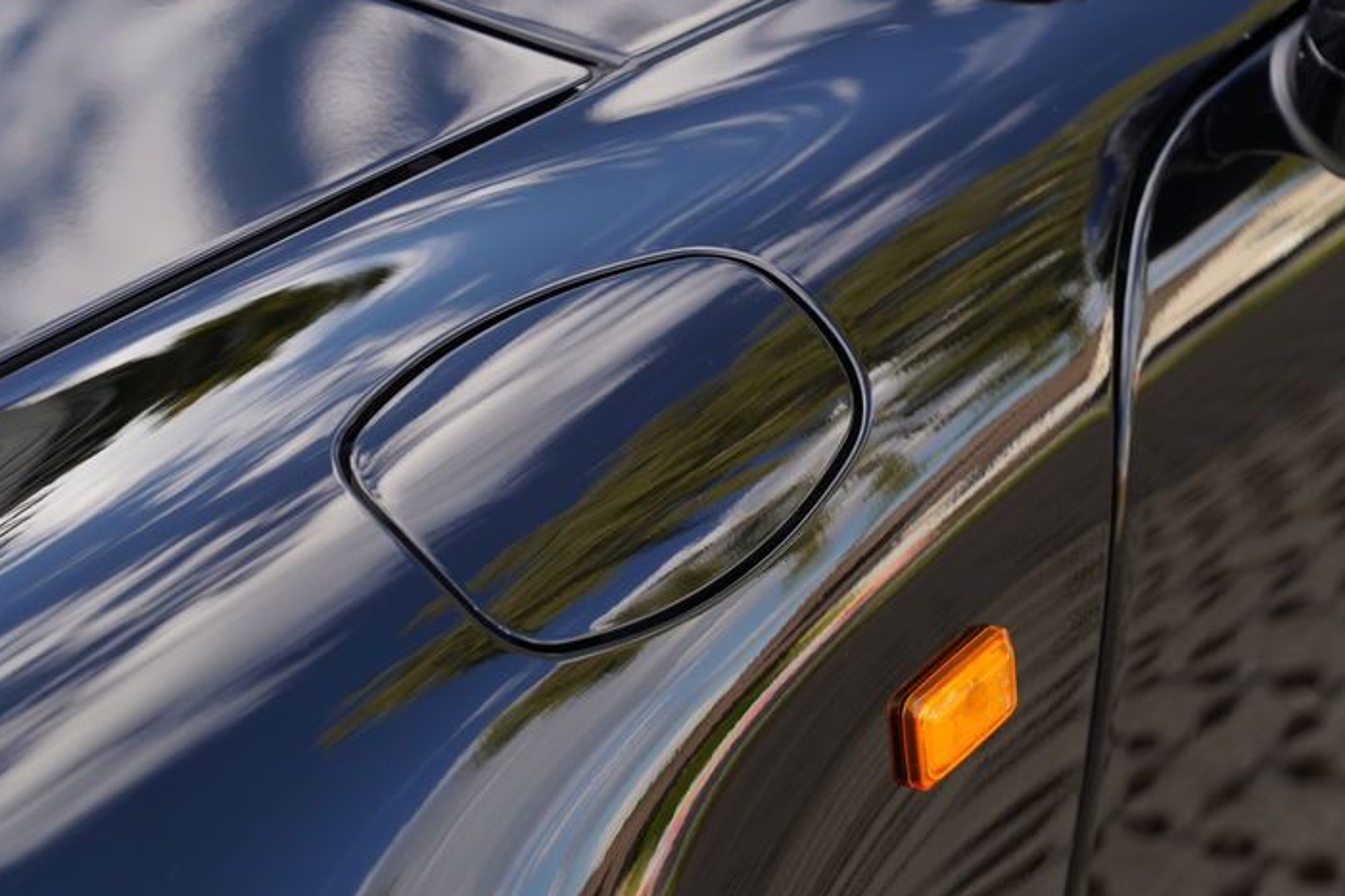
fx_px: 4295
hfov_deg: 17.8
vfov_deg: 11.9
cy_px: 472
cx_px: 712
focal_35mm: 115
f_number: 6.3
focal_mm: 105
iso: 250
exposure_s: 1/125
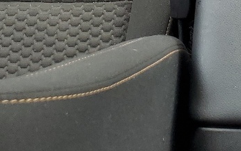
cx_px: 260
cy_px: -190
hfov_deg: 16.1
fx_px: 828
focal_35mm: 126
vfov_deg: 9.5
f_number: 1.5
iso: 50
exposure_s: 1/135
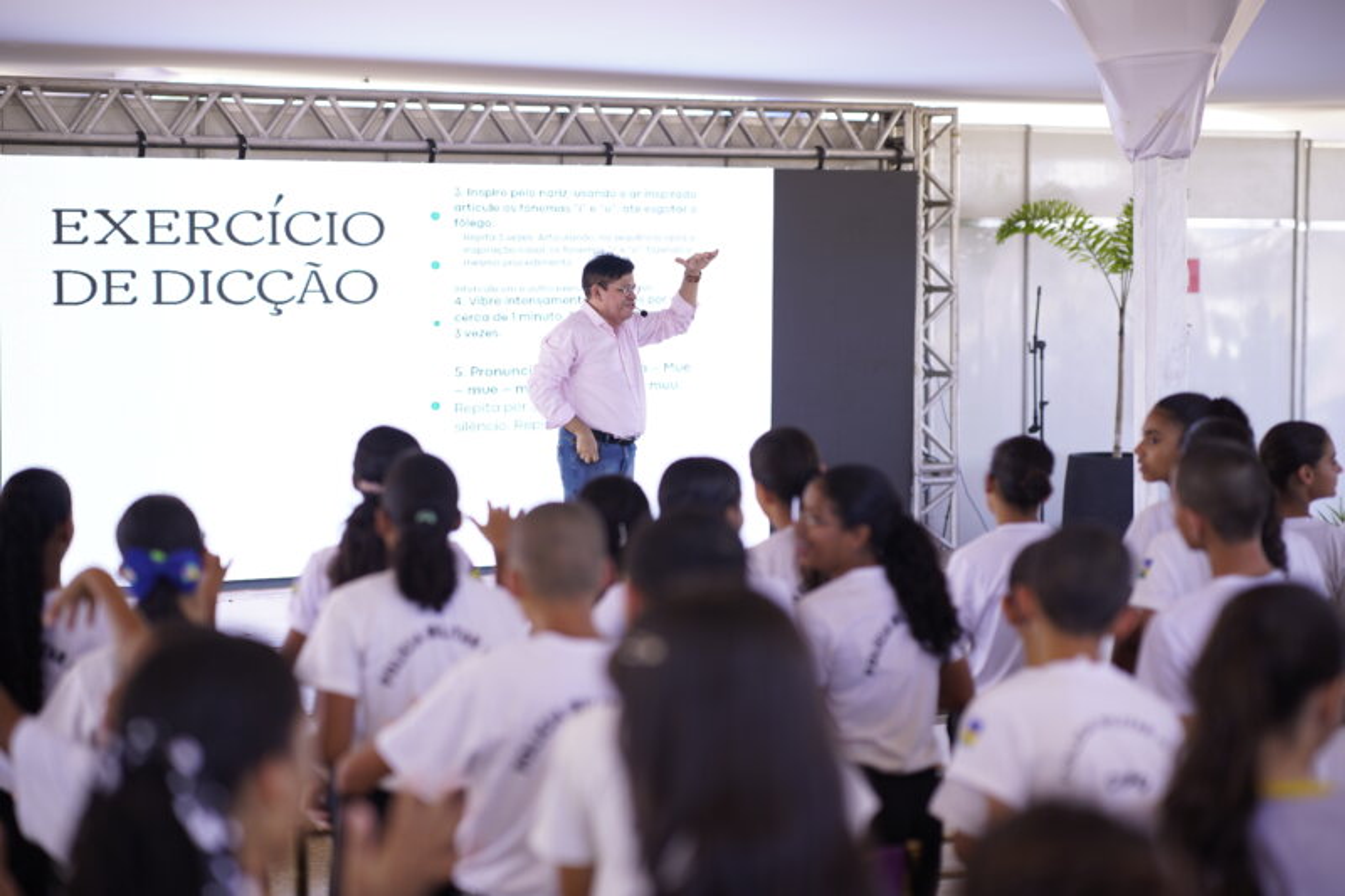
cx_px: 672
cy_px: 448
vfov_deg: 16.1
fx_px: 3175
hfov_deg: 23.9
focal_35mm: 85
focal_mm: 85
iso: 100
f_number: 2
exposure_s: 1/200
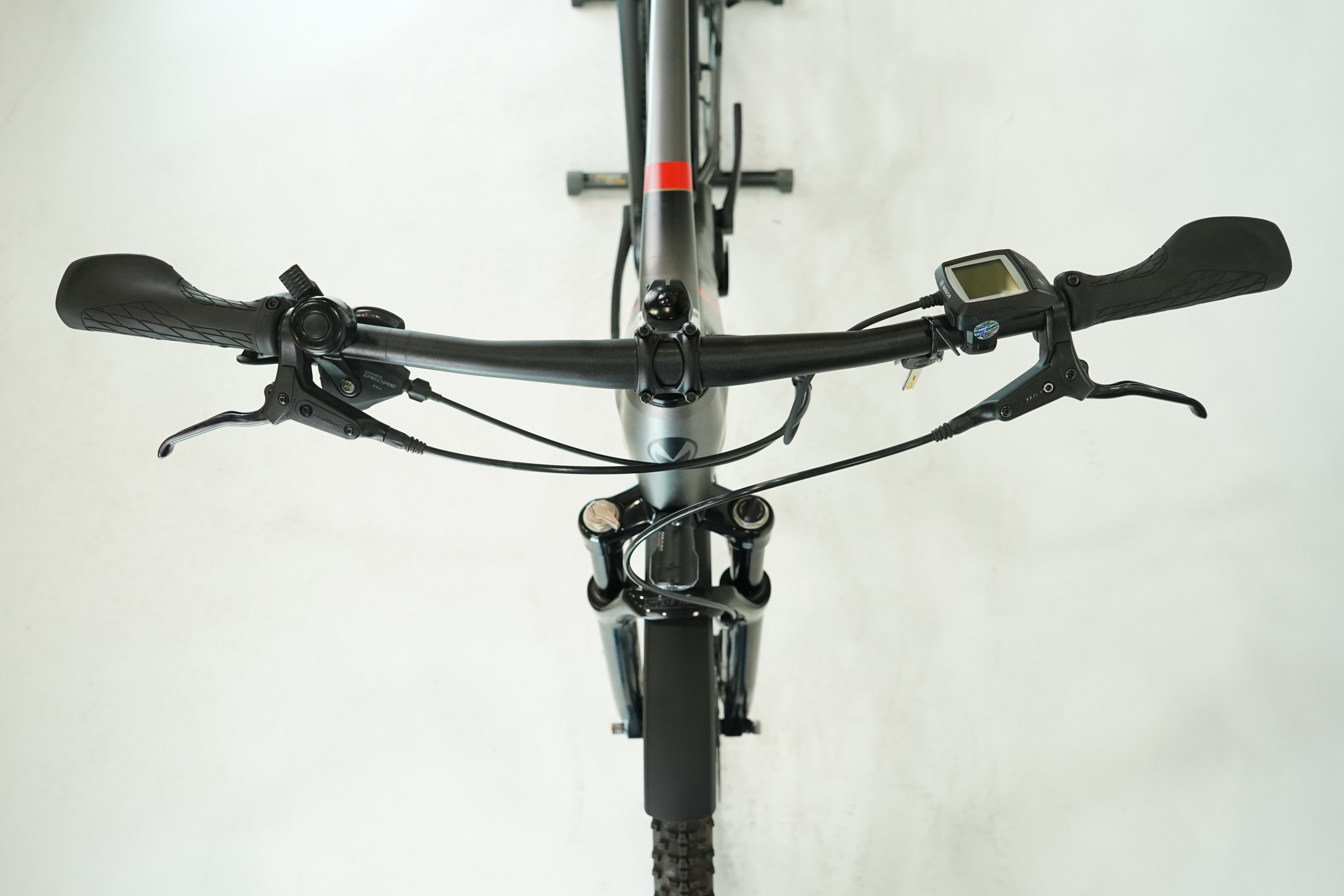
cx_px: 672
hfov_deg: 65.5
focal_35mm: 28
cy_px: 448
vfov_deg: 46.4
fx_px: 1045
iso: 1600
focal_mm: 28
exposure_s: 1/200
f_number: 5.6
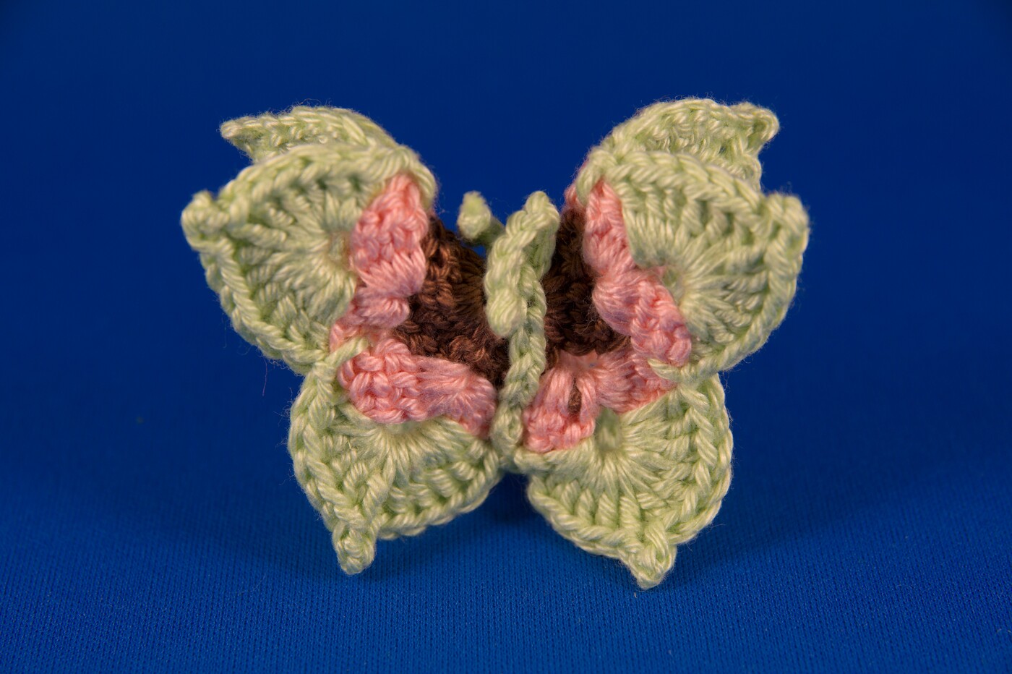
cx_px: 506
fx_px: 2950
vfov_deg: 13.0
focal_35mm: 105
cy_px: 337
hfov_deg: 19.5
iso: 200
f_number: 8
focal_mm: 70
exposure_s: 1/15
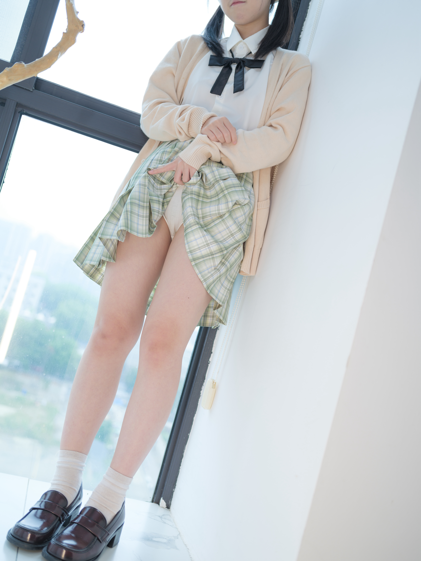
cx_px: 210
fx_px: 584
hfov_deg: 39.7
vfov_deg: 51.4
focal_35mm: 36
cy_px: 280
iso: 250
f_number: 2.8
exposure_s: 1/100
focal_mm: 45
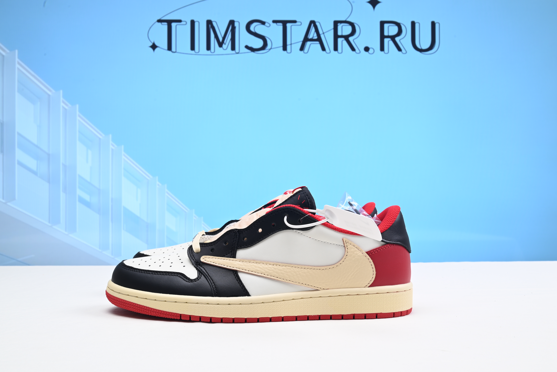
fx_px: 604
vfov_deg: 34.2
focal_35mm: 39
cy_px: 186
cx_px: 278
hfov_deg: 49.5
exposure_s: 1/2
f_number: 16
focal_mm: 39
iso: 100
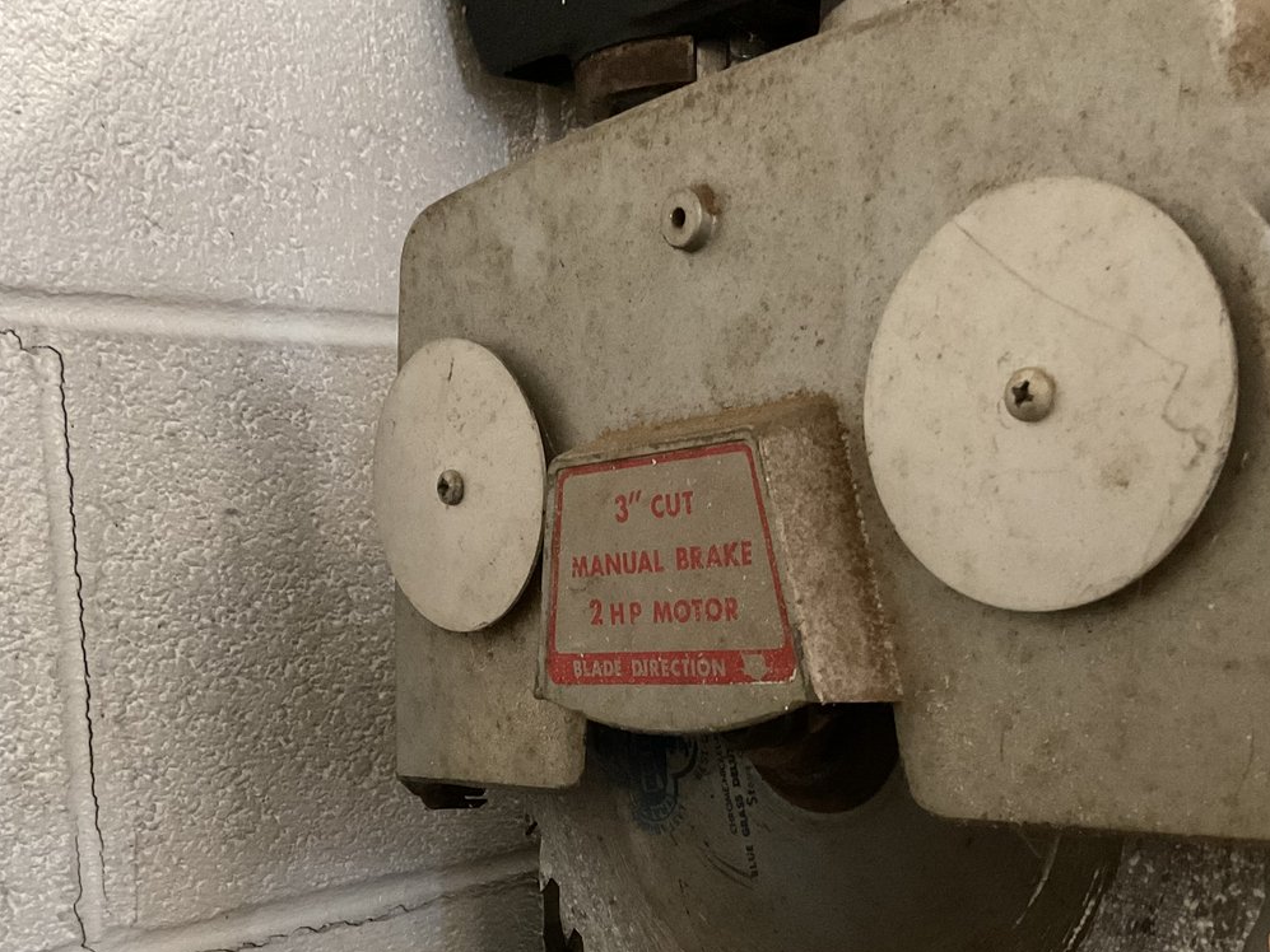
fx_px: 1614
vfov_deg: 32.3
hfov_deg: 42.9
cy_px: 702
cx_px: 635
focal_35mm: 44
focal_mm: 3
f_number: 1.8
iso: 500
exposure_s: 1/30
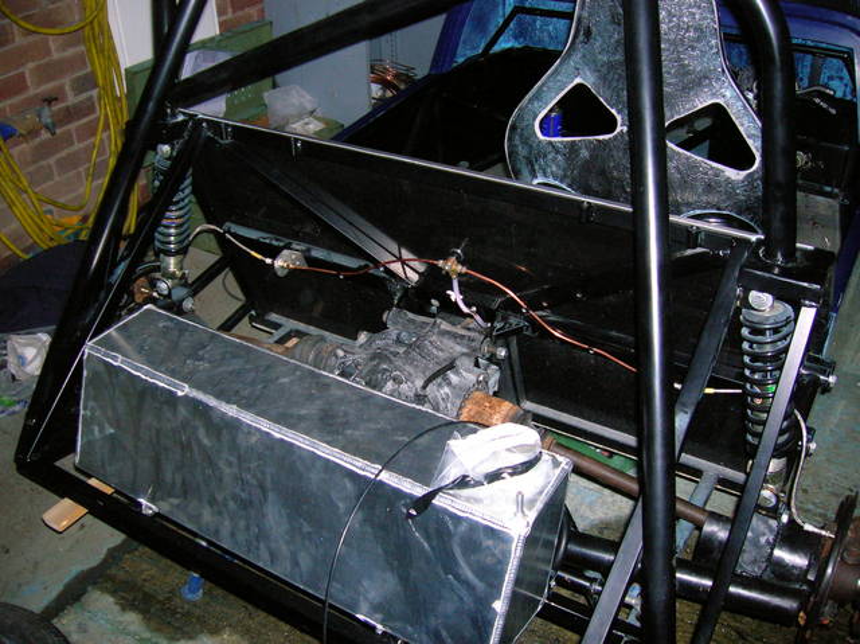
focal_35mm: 34
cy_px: 322
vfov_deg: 41.7
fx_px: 844
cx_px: 430
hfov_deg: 54.0
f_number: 2.9
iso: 168
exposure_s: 1/60.1
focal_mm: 5.7
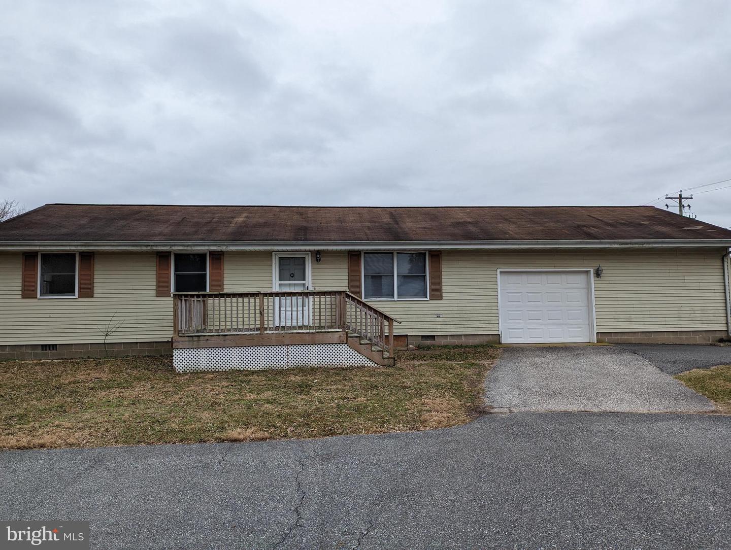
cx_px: 366
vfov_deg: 56.9
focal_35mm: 24
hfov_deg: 71.5
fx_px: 507
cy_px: 275
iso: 47
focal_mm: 6.81
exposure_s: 1/993
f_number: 1.85
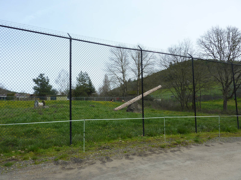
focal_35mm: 25
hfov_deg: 69.4
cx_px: 120
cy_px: 90
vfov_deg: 54.9
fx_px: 174
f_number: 3.5
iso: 80
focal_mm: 4.1
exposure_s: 1/640
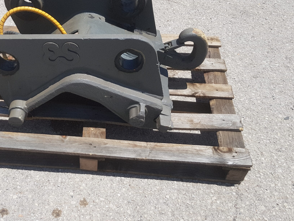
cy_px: 101
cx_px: 95
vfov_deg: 35.1
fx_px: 348
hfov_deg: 45.0
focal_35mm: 41
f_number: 1.7
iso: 40
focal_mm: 4.2
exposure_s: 1/2528
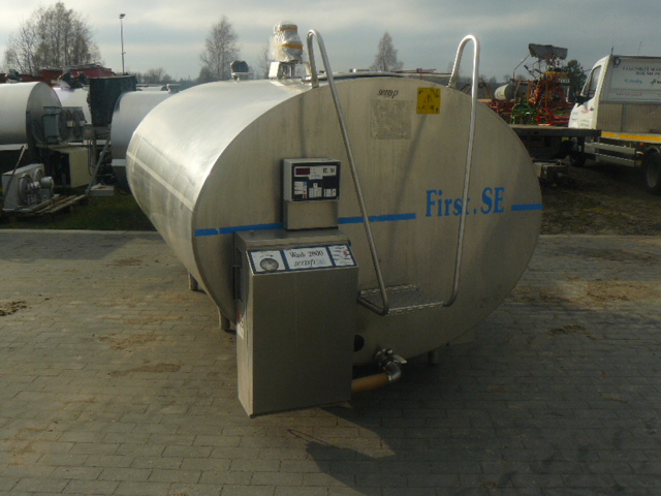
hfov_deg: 51.4
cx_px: 330
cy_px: 248
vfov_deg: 39.7
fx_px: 687
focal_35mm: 36
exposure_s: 1/400
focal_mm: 6
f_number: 5.6
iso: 100
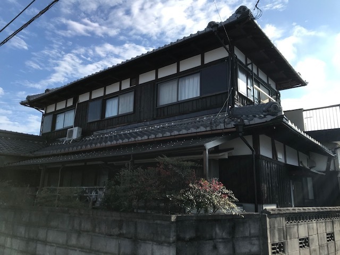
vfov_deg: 49.7
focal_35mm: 28
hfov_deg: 63.4
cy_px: 128
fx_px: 275
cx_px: 170
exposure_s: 1/1842
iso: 20
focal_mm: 3.99
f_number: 1.8
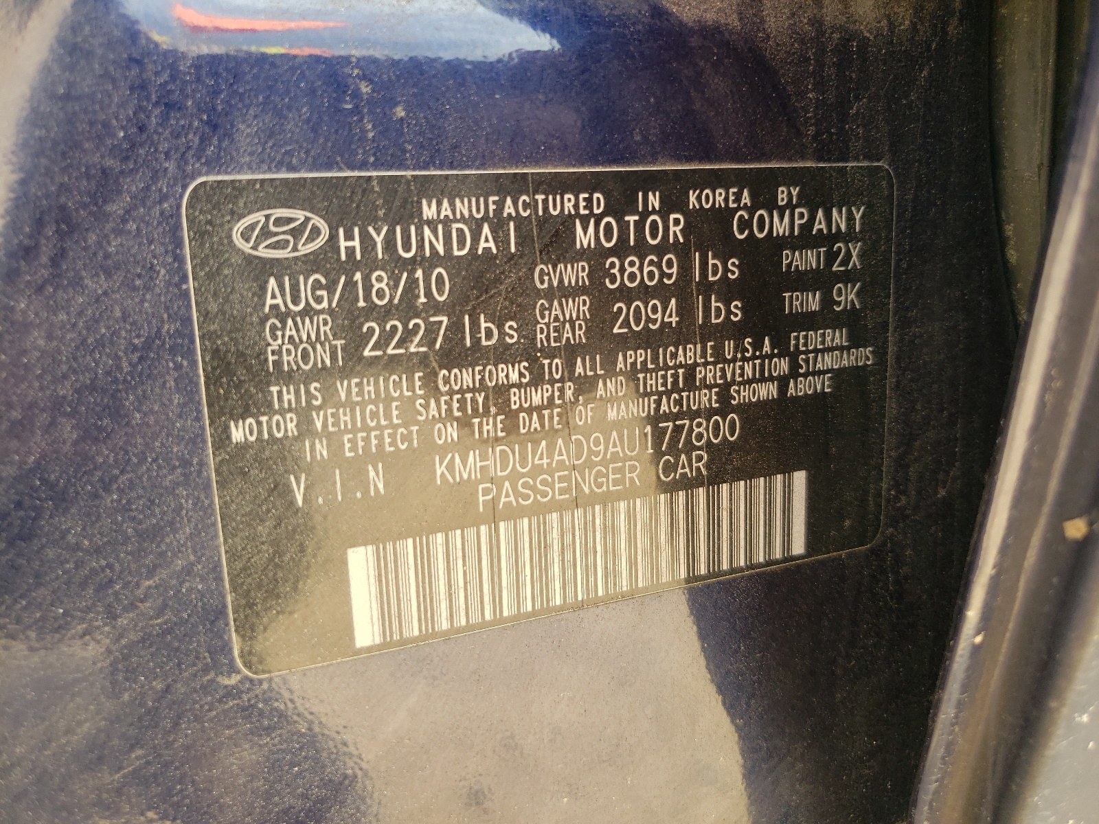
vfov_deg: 53.1
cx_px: 550
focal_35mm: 26
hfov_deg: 67.3
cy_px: 412
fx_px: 825
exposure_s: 1/238
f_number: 1.5
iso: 50
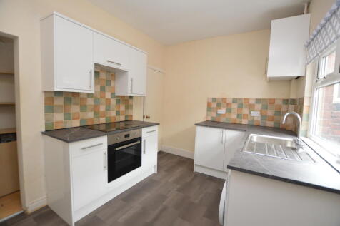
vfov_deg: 77.3
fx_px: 142
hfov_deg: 100.4
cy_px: 113
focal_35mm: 15
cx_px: 170
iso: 1600
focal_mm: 10
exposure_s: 1/60
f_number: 3.5
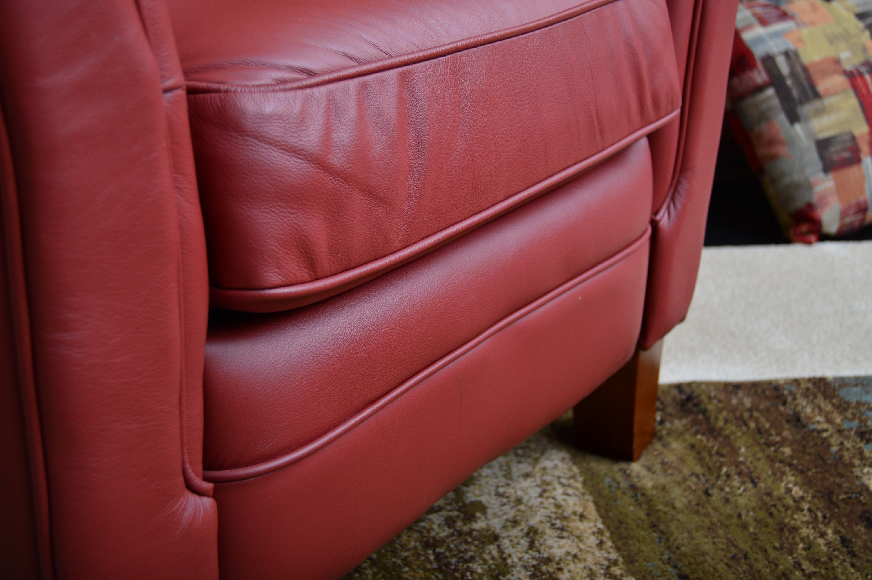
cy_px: 290
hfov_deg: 37.9
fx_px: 1271
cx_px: 436
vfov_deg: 25.7
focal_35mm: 52
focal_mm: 35
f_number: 4.5
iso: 200
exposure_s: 1/200
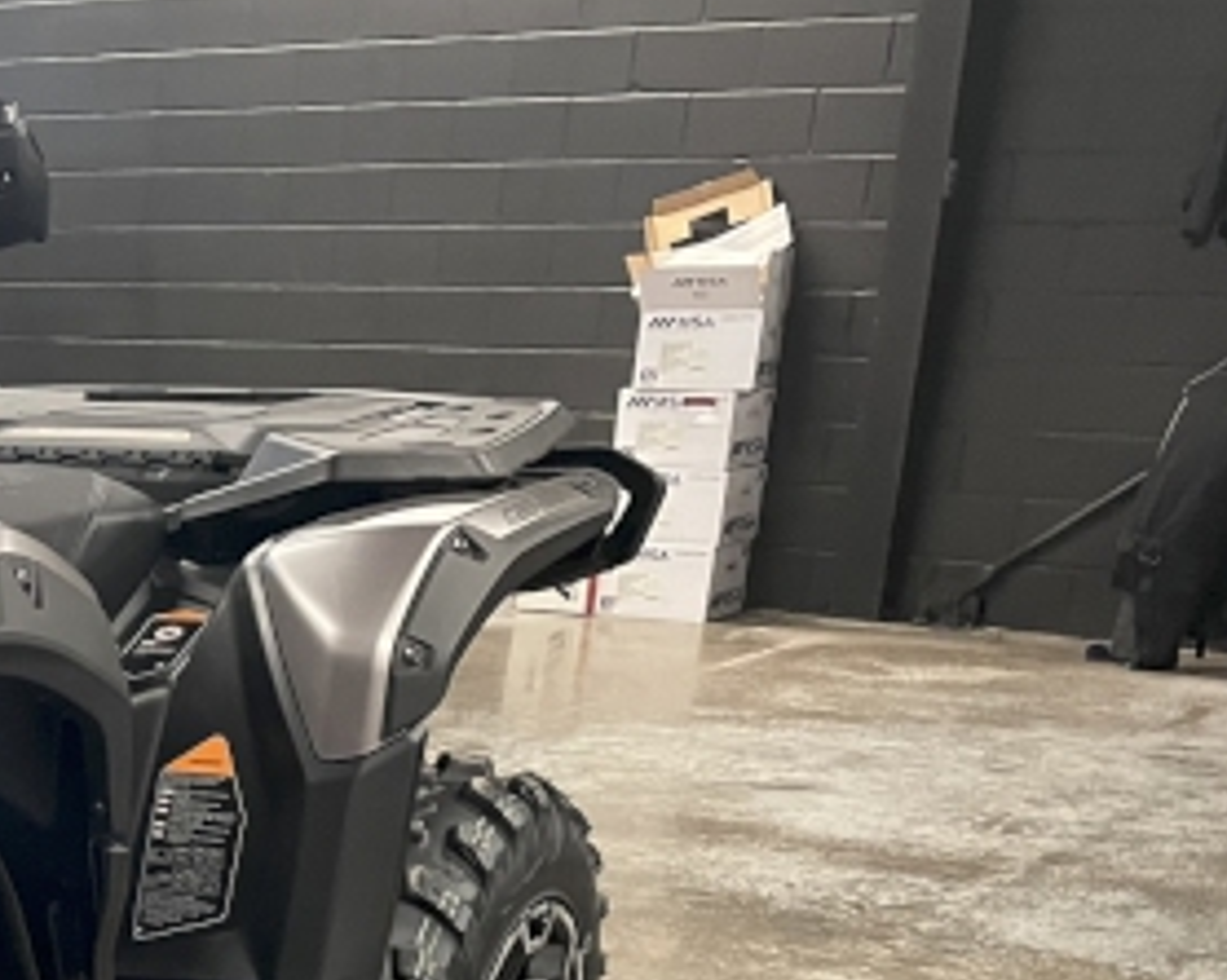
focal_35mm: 73
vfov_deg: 19.7
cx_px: -419
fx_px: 2649
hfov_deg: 22.9
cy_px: 1183
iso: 400
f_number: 1.6
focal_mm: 4.2
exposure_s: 1/60
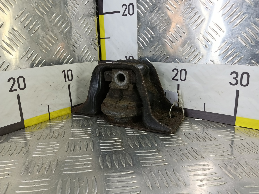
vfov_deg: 58.9
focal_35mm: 23
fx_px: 172
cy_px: 97
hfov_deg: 73.9
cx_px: 130
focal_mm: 4.11
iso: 148
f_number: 1.6
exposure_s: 1/50
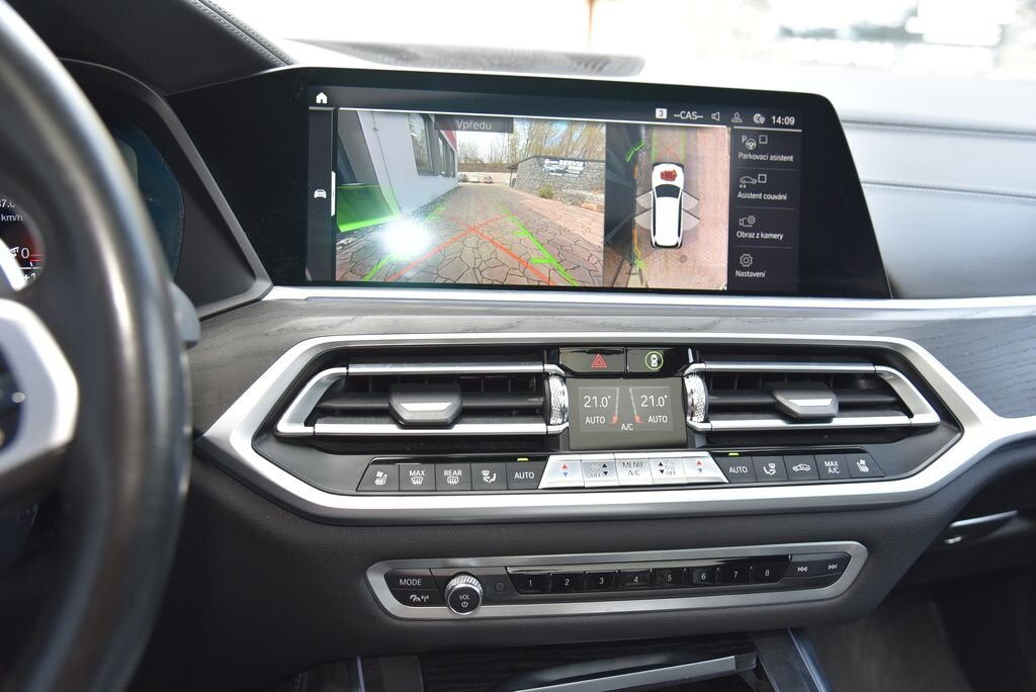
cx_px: 518
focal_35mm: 31
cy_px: 346
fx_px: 893
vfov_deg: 42.4
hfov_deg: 60.3
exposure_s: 1/125
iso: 500
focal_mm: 31
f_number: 4.5
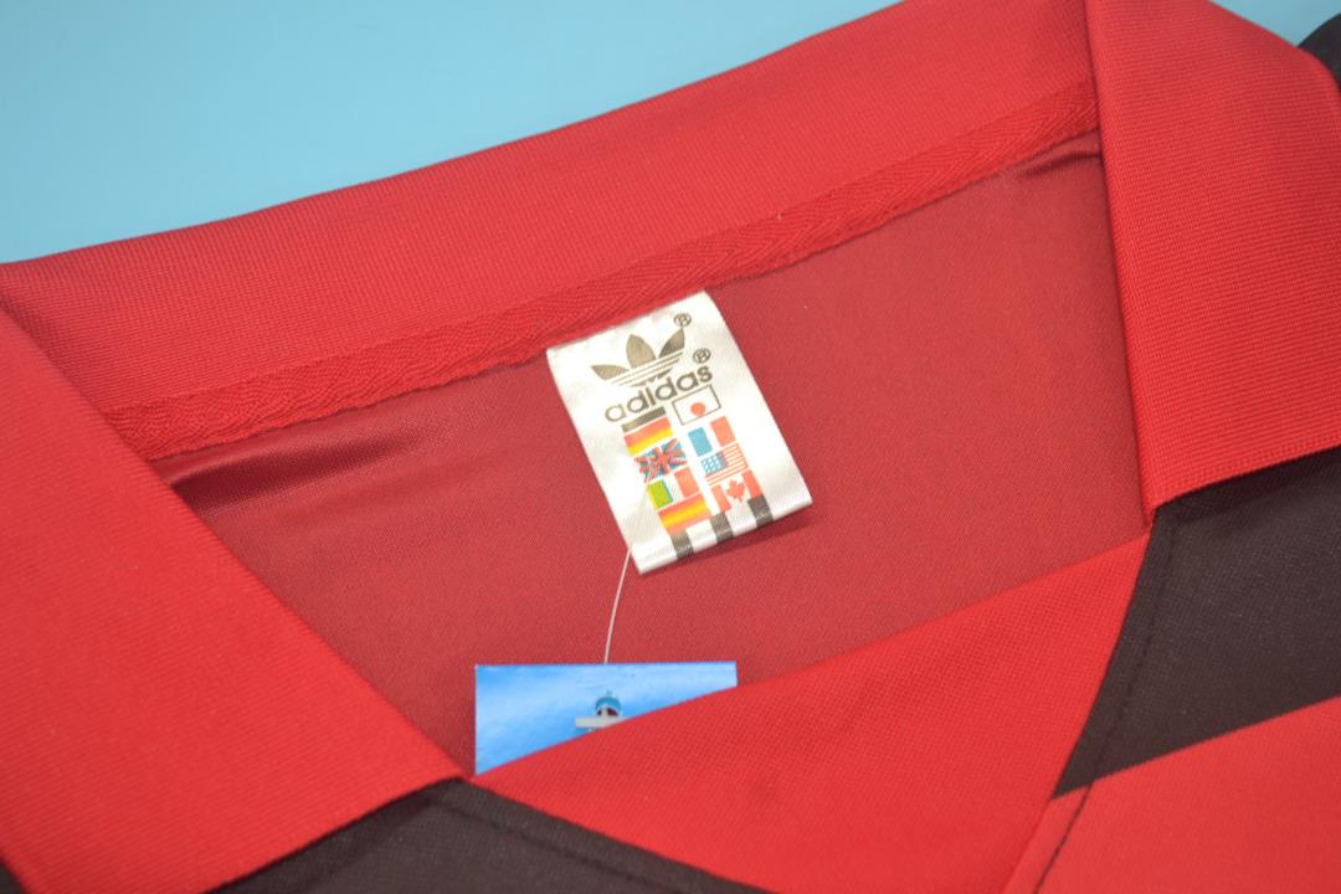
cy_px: 447
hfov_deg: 35.1
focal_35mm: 57
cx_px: 670
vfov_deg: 23.8
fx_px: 2123
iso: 200
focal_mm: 38
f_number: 5
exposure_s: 1/60
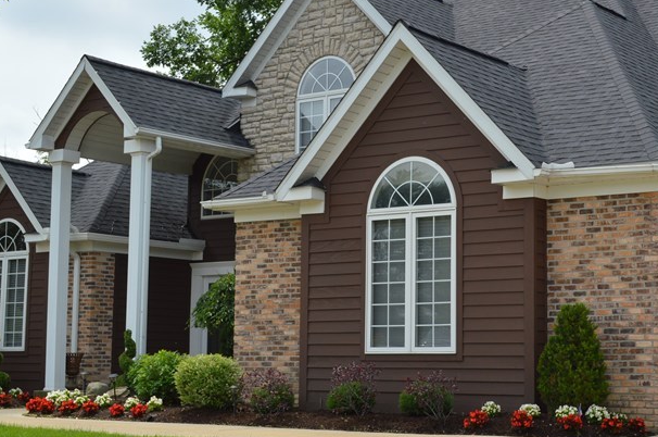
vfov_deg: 19.4
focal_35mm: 70
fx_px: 1277
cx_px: 445
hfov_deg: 28.7
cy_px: 178
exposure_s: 1/250
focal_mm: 26
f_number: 8
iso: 100
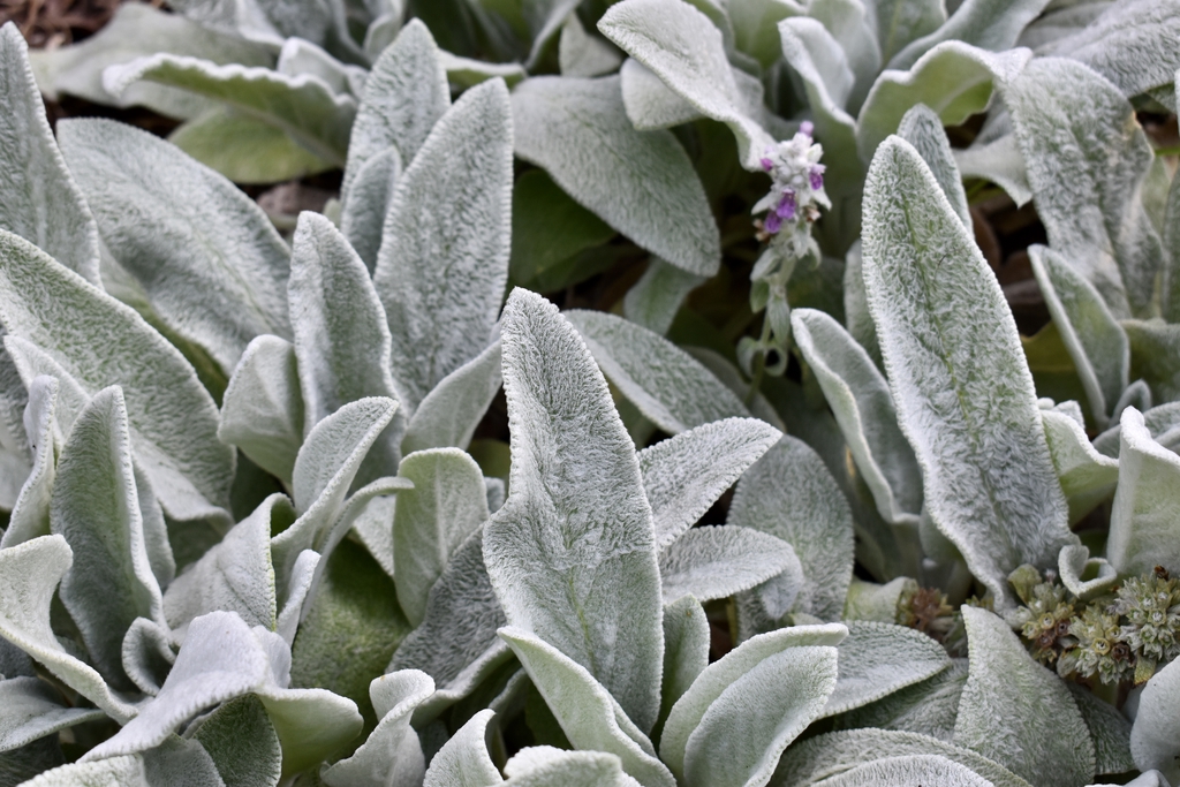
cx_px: 590
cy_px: 394
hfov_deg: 31.9
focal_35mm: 63
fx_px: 2065
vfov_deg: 21.6
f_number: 6.3
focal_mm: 42
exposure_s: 1/160
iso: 400
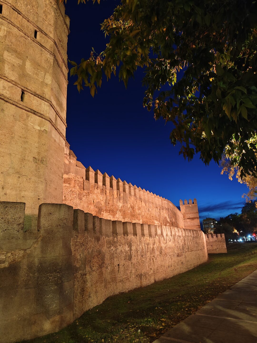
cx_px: 128
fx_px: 228
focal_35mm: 23
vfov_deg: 73.9
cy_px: 172
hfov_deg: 58.9
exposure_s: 1/20
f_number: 1.88
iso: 1737
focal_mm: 5.56
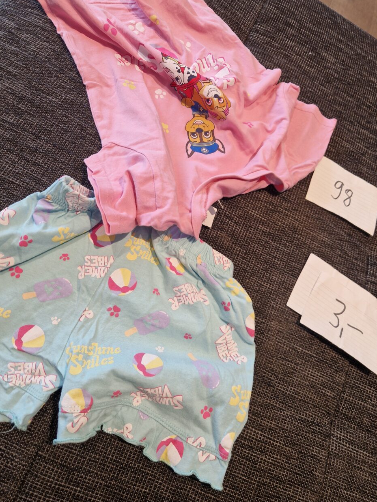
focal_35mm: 26
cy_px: 237
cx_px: 193
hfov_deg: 53.1
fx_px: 377
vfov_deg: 67.2
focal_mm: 5.4
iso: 50
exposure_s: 1/107
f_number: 1.8
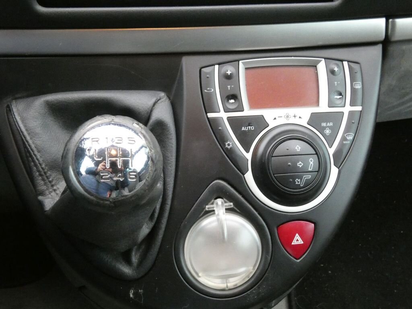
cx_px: 206
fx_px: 464
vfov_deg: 36.8
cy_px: 154
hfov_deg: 47.9
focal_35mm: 39
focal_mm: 7.1
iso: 1600
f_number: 5.6
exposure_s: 1/15
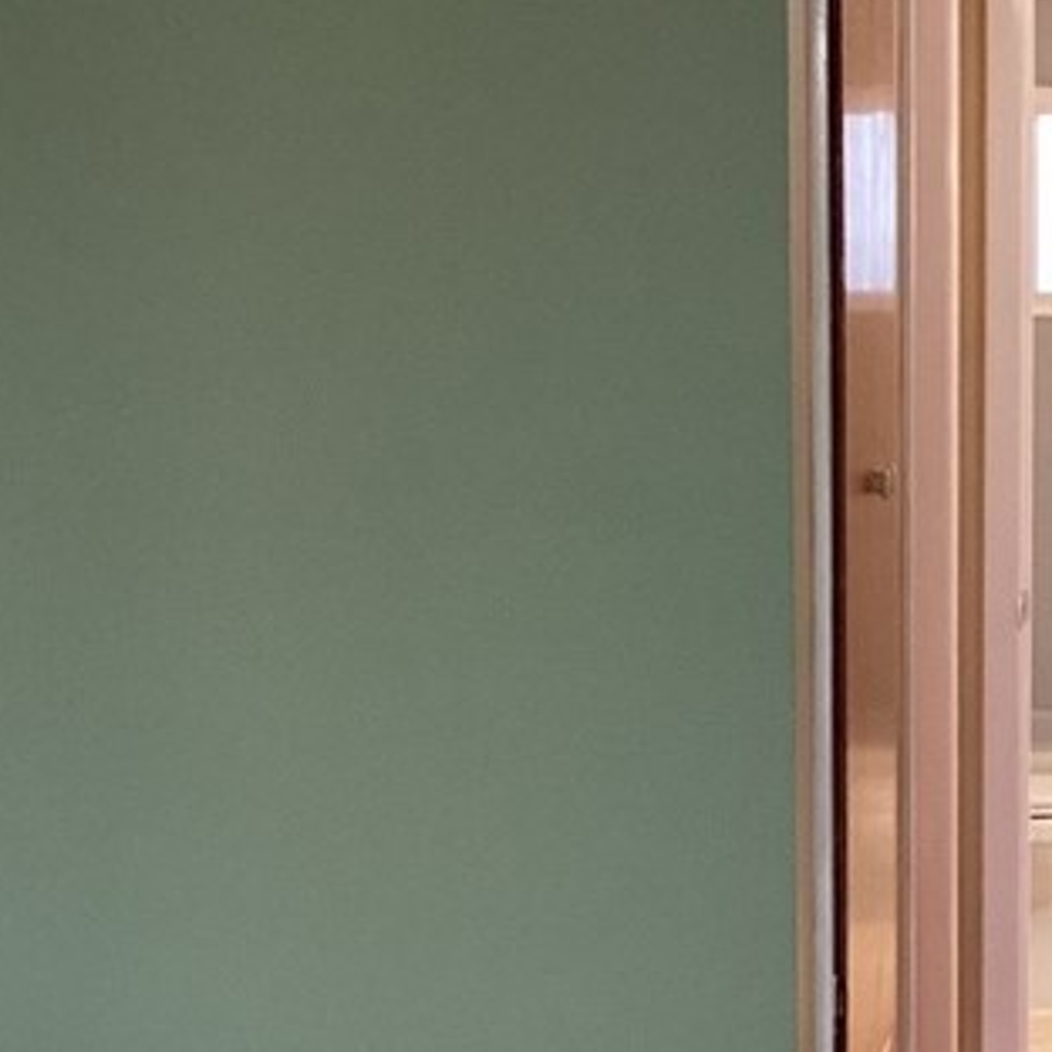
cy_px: 566
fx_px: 3094
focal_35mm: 90
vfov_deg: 19.3
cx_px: 1271
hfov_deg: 18.3
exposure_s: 1/60
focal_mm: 3.3
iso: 320
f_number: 2.4
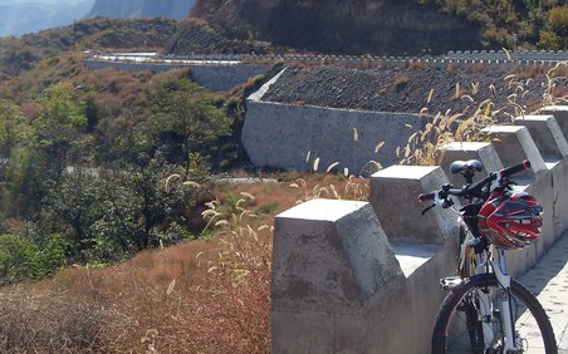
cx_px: 441
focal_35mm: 67
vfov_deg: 19.3
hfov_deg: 30.0
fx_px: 1037
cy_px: 112
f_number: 7
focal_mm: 6.3
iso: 80
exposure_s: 1/180
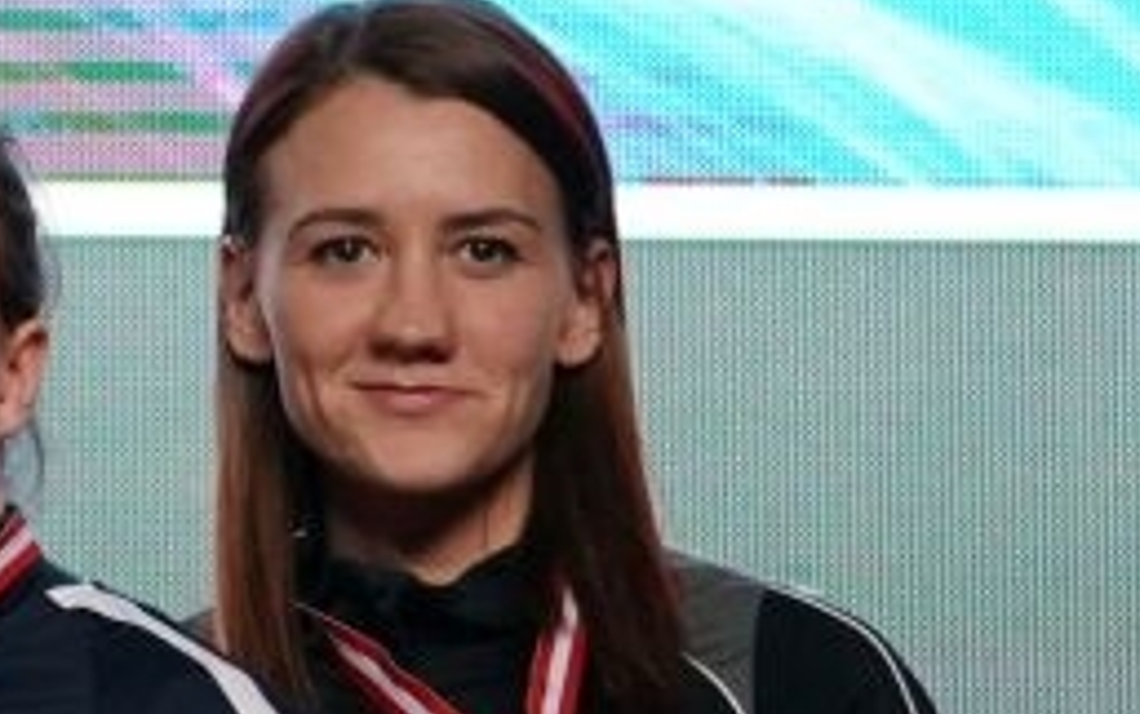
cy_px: 1929
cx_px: -794
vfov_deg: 2.6
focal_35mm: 499
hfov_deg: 4.2
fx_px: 15513
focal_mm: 70
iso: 1600
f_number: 2.8
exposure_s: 1/250
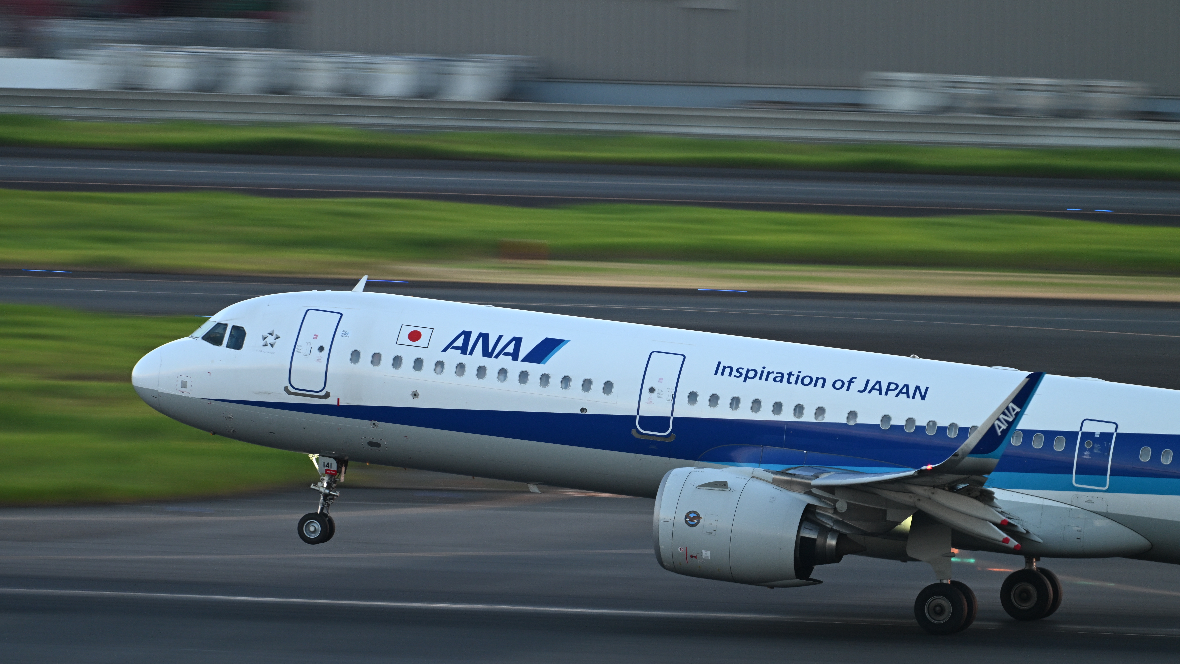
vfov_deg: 1.7
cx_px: 587
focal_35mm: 727
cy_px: 429
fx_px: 22748
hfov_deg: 3.0
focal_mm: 600
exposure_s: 1/60
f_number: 6.3
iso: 450
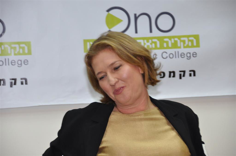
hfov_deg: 12.2
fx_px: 1100
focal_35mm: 168
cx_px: 118
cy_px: 78
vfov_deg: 8.1
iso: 720
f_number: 5.3
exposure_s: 1/60
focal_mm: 112
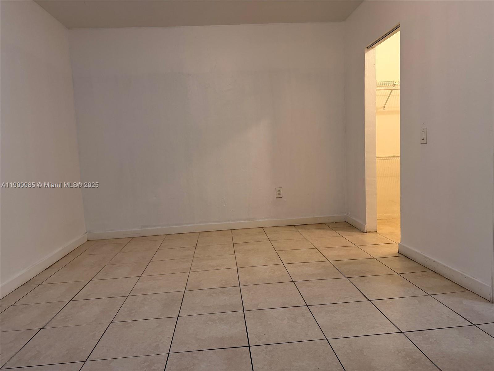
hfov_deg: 71.6
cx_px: 247
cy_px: 186
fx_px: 343
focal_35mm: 24
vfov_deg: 56.8
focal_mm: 6.76
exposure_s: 1/120
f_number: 1.78
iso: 200
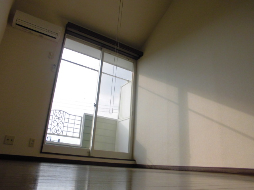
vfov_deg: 53.1
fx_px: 191
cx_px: 127
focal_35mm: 26
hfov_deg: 67.3
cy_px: 95
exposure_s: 1/250
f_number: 3.5
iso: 100
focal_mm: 4.6
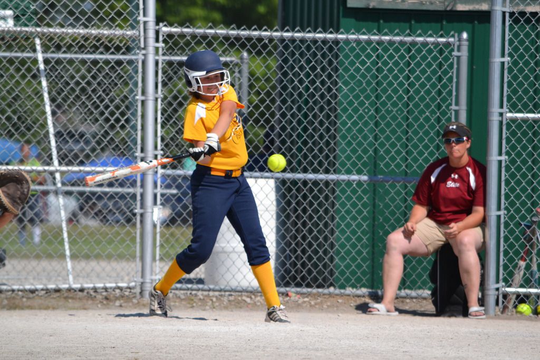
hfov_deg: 4.6
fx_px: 6750
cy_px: 180
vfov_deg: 3.1
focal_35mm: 450
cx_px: 270
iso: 400
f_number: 6.3
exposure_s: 1/1600
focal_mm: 300
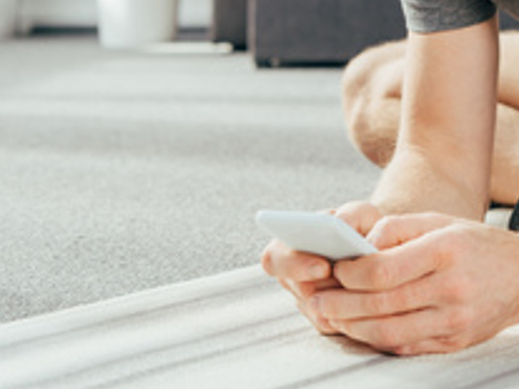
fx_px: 1753
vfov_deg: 12.3
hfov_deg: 15.8
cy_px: -92
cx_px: 721
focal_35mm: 117
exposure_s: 1/200
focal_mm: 42
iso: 200
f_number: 3.5
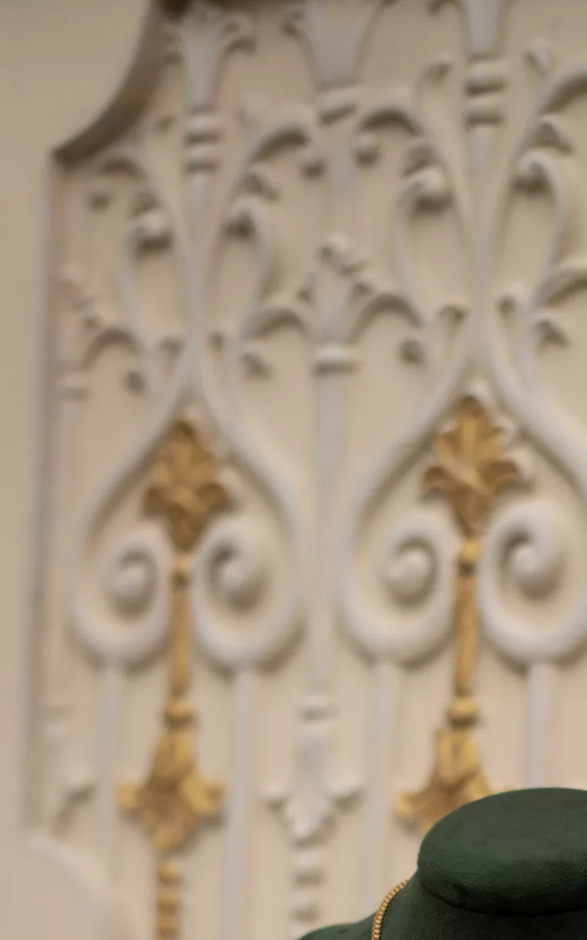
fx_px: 2738
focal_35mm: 107
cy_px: 981
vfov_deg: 18.8
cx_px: 633
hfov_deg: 12.1
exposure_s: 1/1000
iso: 80
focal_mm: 50
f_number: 2
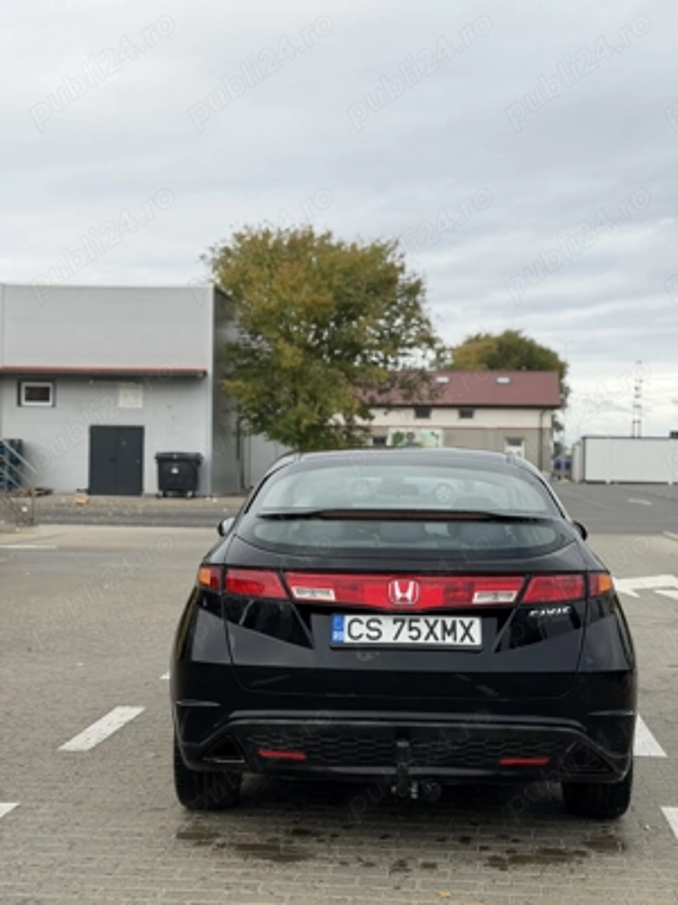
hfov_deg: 30.3
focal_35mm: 48
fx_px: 1254
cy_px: 452
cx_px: 339
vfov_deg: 39.7
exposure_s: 1/2494
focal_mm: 6.76
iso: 64
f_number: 1.78
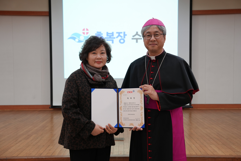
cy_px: 80
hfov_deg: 43.6
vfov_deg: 29.9
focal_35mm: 45
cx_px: 120
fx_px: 301
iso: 1000
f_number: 4
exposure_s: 1/160
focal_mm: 45
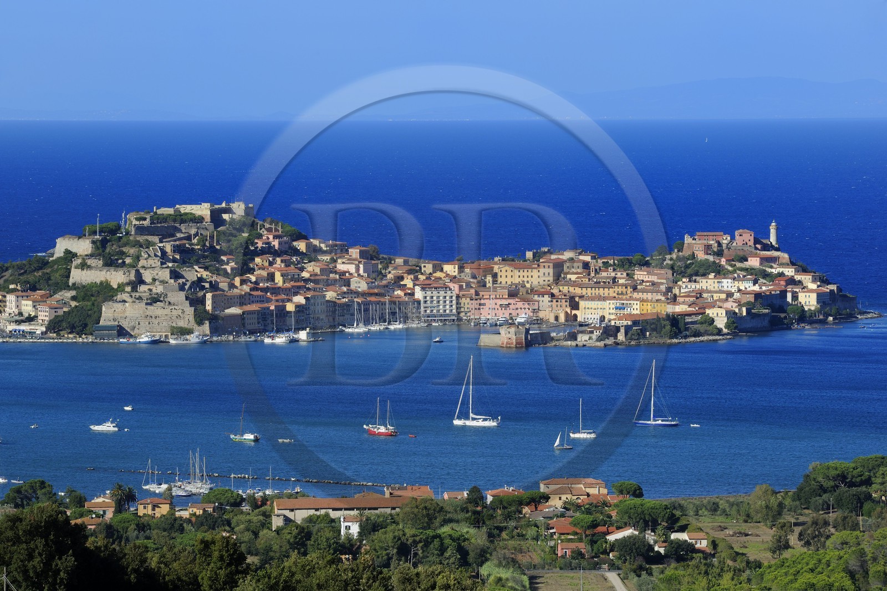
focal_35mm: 190
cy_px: 296
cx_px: 444
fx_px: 4680
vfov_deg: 7.2
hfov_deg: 10.8
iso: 200
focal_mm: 190
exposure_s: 1/200
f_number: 14
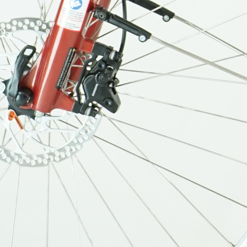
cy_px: -114
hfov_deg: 5.5
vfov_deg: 5.6
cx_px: 527
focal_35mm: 312
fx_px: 2519
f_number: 5.6
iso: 1600
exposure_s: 1/200
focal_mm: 54
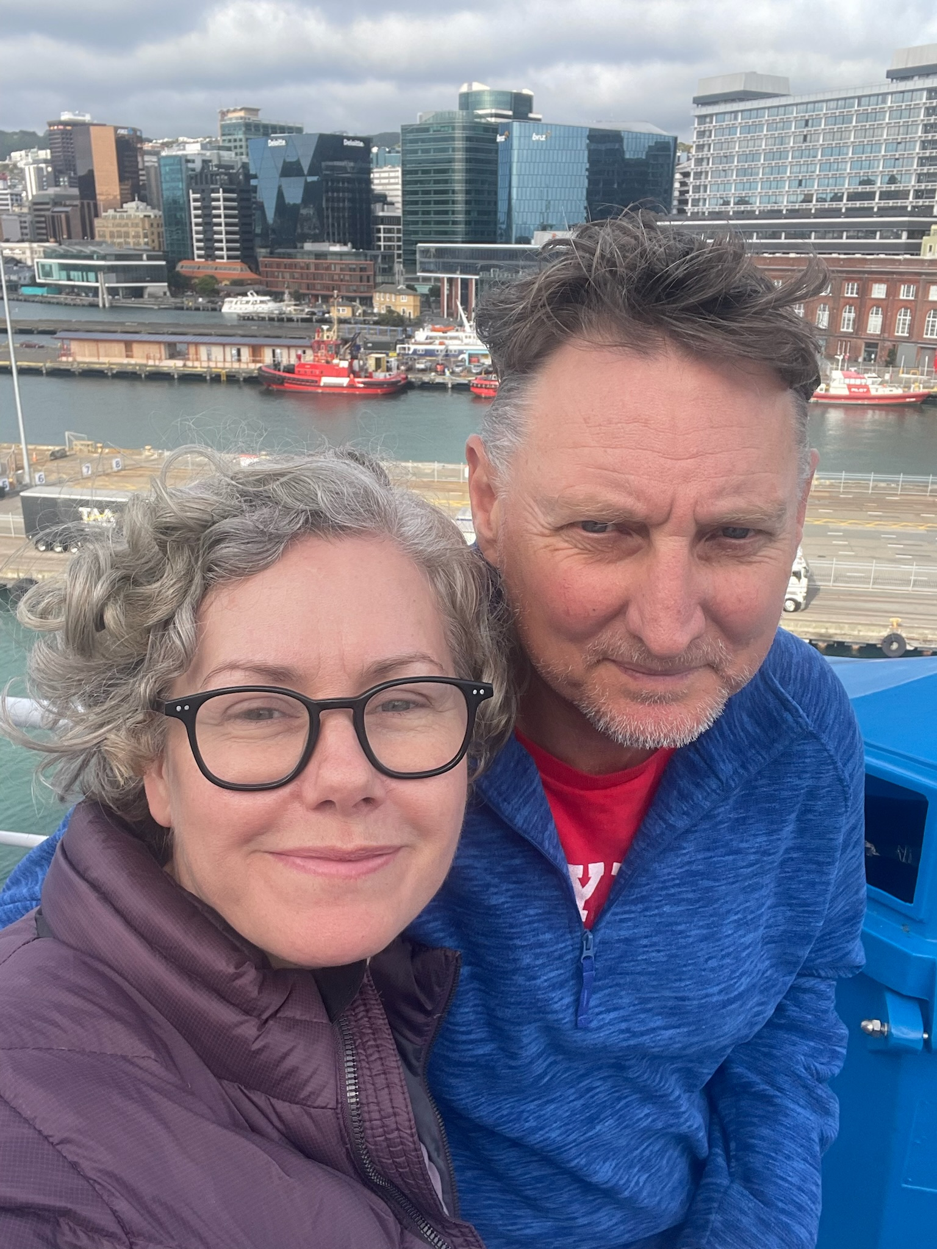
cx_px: 468
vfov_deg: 60.0
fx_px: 1083
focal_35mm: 30
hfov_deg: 46.8
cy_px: 624
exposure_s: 1/376
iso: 25
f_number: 2.2
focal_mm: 2.71
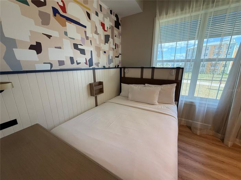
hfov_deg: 102.1
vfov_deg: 85.6
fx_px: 97
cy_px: 90
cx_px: 120
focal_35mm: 14
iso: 250
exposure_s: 1/120
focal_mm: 2.22
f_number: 2.2
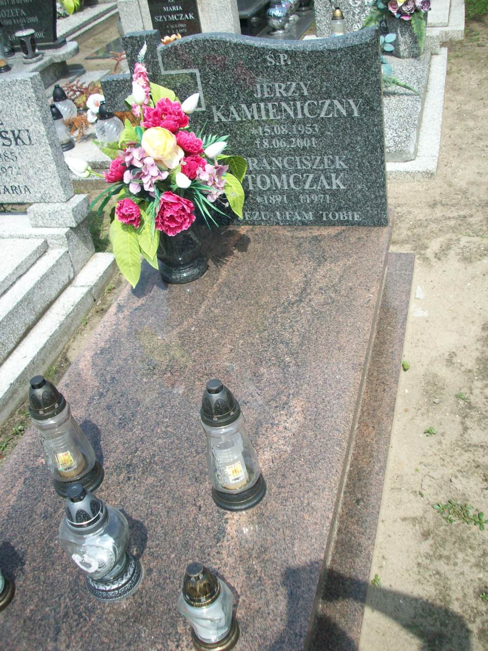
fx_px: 695
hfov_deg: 38.7
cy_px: 326
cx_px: 244
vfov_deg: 50.1
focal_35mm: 37
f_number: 5.6
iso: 80
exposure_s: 1/296
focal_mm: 6.2
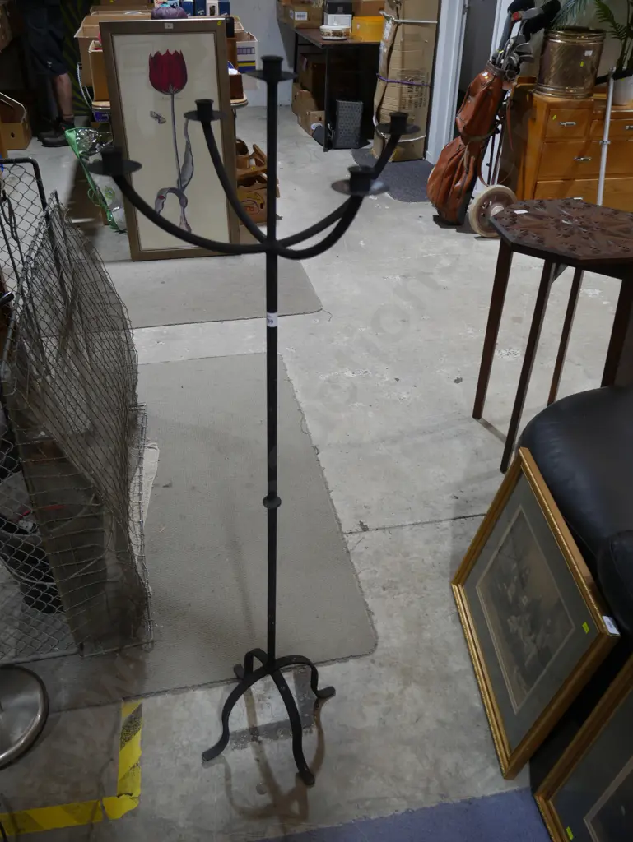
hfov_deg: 49.8
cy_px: 421
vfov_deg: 63.4
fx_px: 682
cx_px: 316
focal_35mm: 28
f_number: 3.5
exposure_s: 1/60
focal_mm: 14
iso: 250
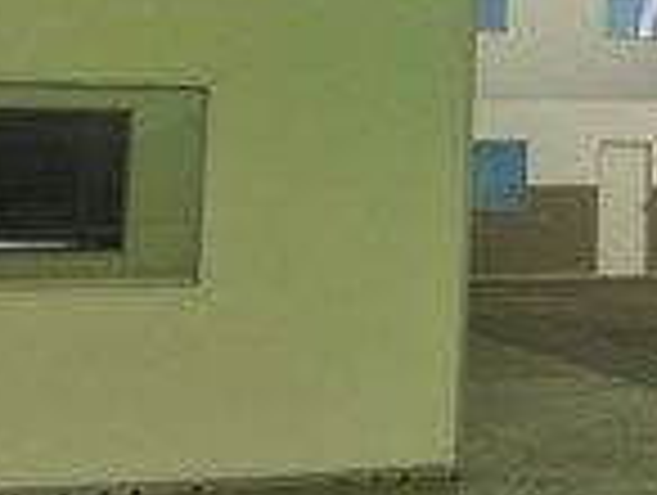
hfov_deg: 19.0
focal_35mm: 99
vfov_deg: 14.6
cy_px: -65
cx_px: 729
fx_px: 1882
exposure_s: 1/50
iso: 40
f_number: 2.2
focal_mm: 4.15
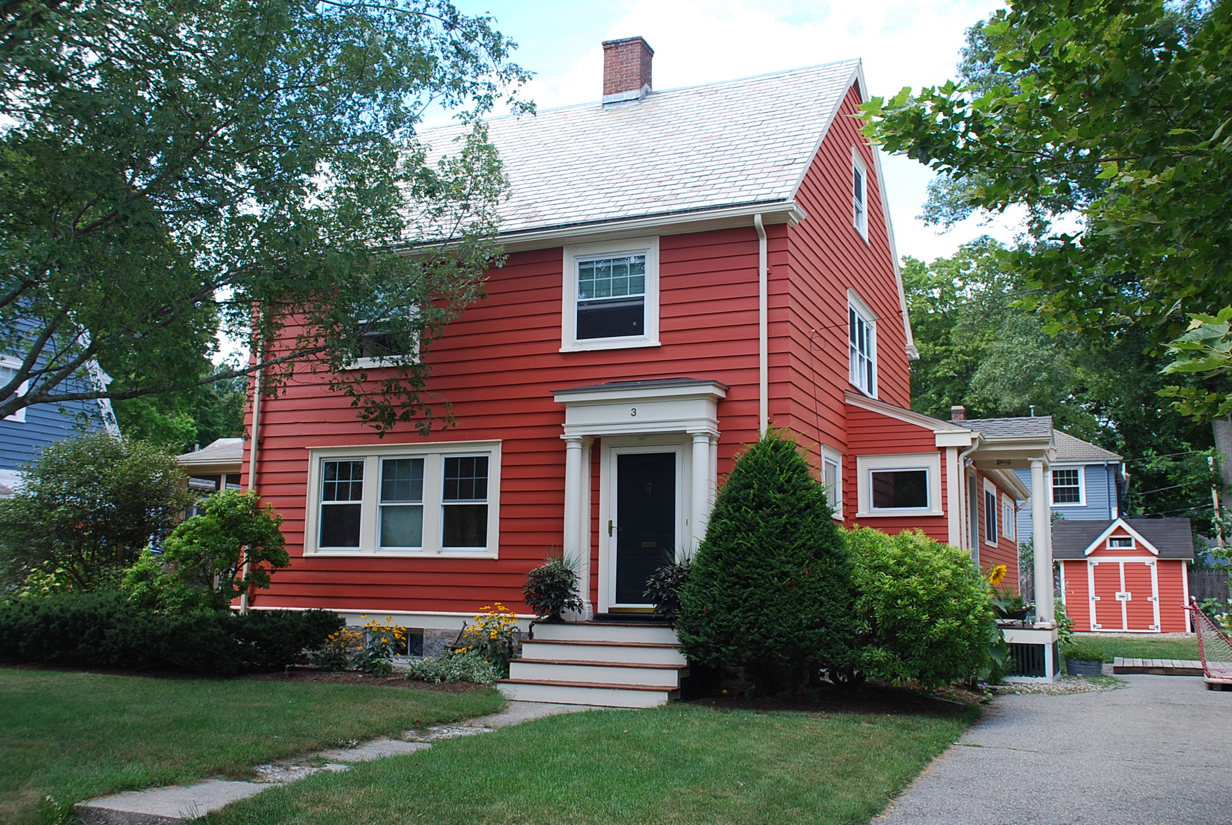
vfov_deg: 39.0
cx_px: 633
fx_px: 1165
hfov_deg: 55.7
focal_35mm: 34
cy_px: 412
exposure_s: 1/125
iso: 125
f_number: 5.6
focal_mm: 22
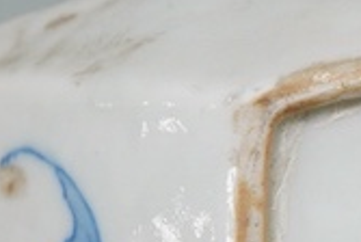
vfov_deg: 5.7
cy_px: 298
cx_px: 584
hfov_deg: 8.3
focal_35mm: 242
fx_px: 2431
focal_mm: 30
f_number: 9
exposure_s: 1/125
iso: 1250
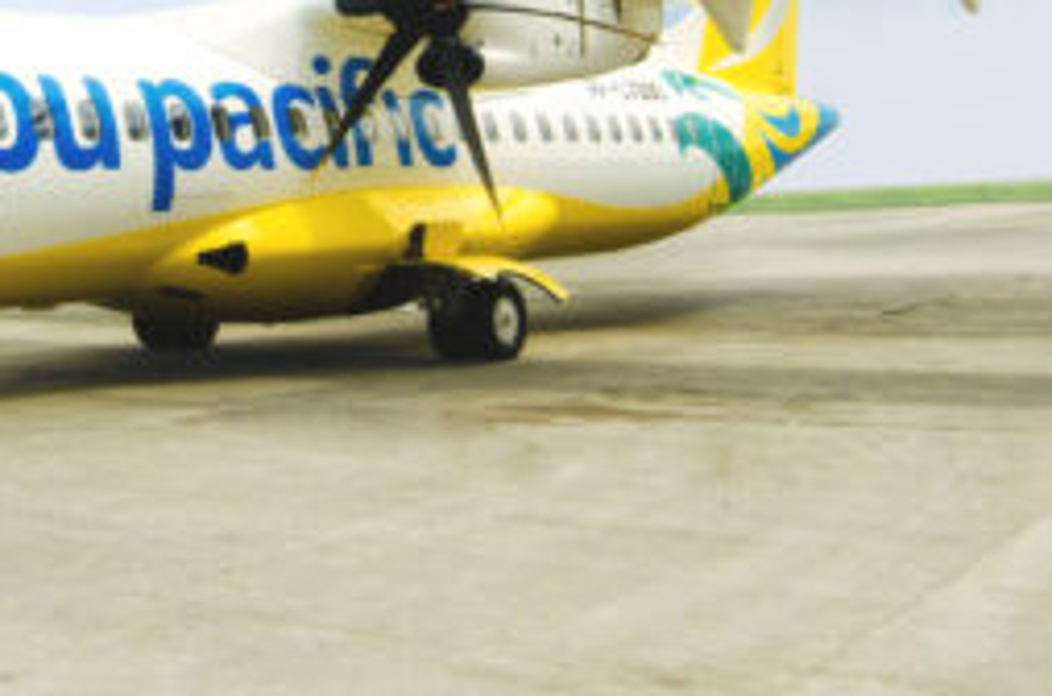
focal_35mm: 53
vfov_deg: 23.2
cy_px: -149
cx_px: 186
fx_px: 1545
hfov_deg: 36.1
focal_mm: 14
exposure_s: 1/200
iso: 100
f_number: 11
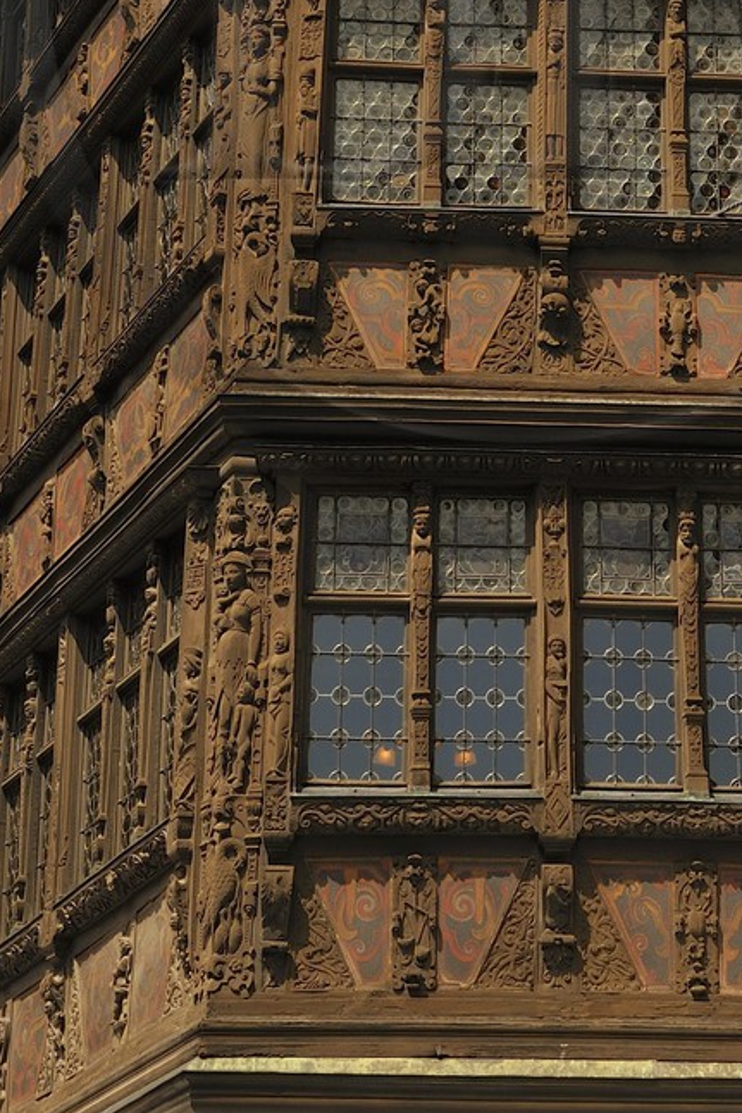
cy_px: -31
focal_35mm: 99
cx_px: 522
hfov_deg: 13.8
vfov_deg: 19.9
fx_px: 3059
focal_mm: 40
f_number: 11
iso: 200
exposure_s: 1/160
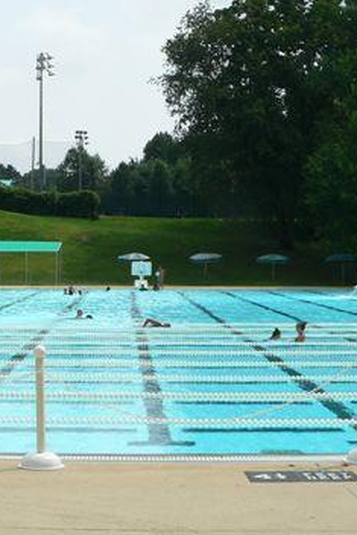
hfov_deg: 19.9
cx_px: 88
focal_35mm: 68
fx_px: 1010
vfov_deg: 29.6
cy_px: 255
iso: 80
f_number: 5.6
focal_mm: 6
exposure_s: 1/320
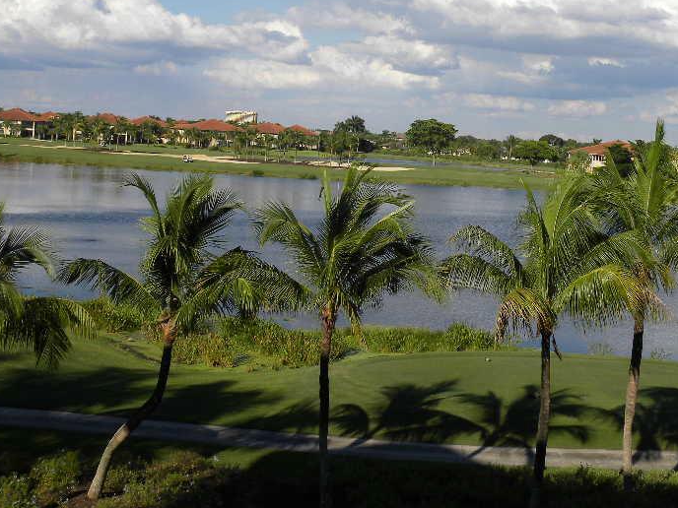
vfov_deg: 23.8
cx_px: 398
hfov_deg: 31.6
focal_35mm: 61
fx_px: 1195
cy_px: 131
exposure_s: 1/248
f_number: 4.5
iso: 64
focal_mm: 7.3
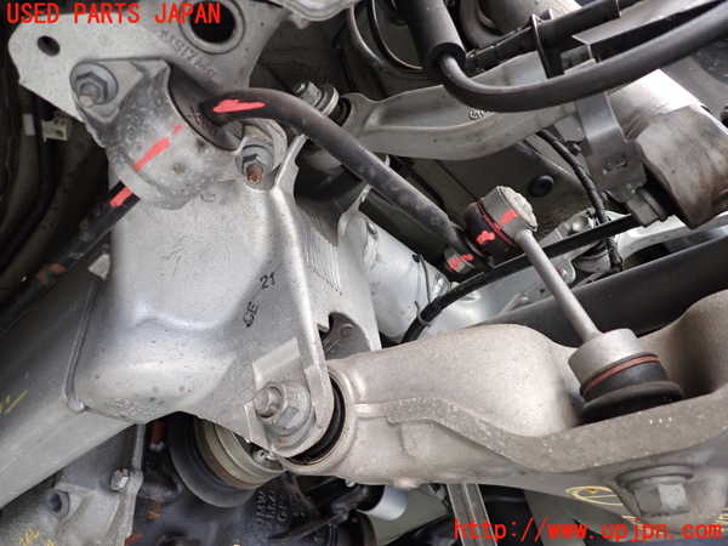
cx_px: 364
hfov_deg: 69.4
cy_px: 273
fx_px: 526
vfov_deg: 54.9
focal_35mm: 25
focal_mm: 4.5
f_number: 2
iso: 320
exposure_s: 1/30
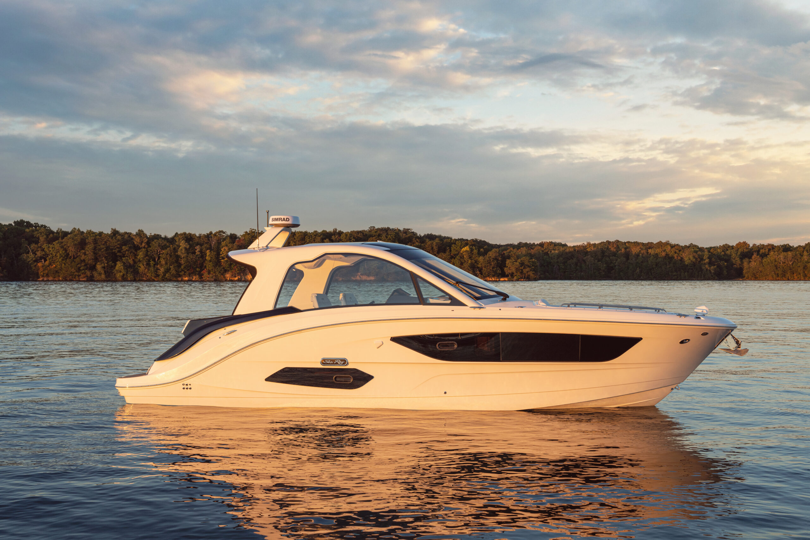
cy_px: 270
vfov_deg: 30.5
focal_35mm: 44
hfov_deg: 44.5
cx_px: 405
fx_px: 990
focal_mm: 44
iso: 200
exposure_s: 1/320
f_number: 5.6
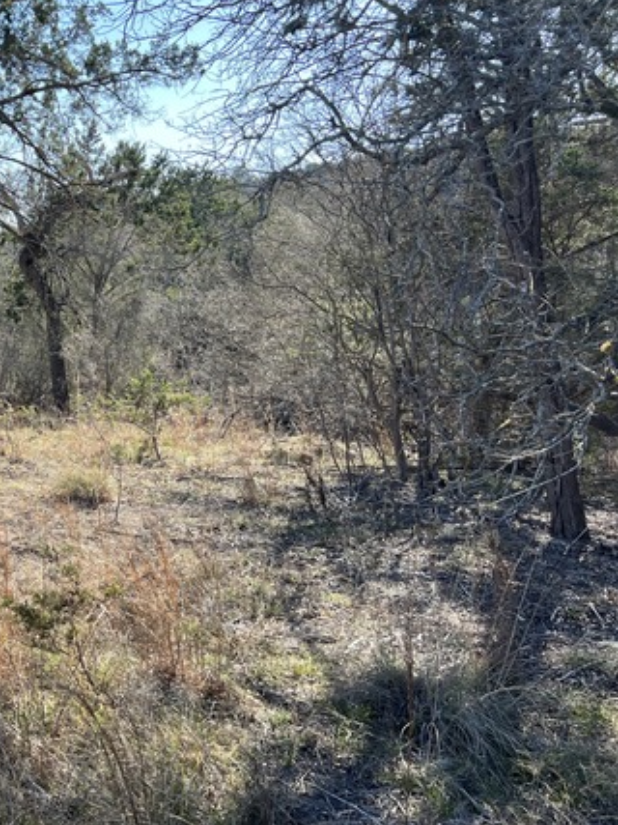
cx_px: 12
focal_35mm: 39
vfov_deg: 47.9
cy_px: 427
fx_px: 929
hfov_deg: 33.9
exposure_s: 1/949
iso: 50
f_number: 1.5
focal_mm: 5.7
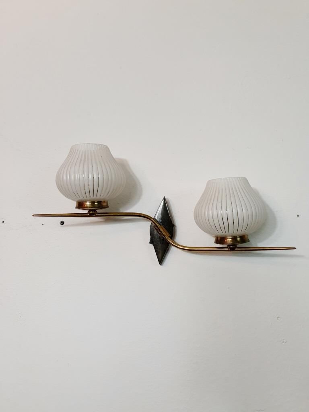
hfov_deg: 53.1
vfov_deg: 67.3
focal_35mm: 26
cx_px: 154
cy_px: 206
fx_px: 309
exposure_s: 1/50
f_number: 2.4
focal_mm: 4.3
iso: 320
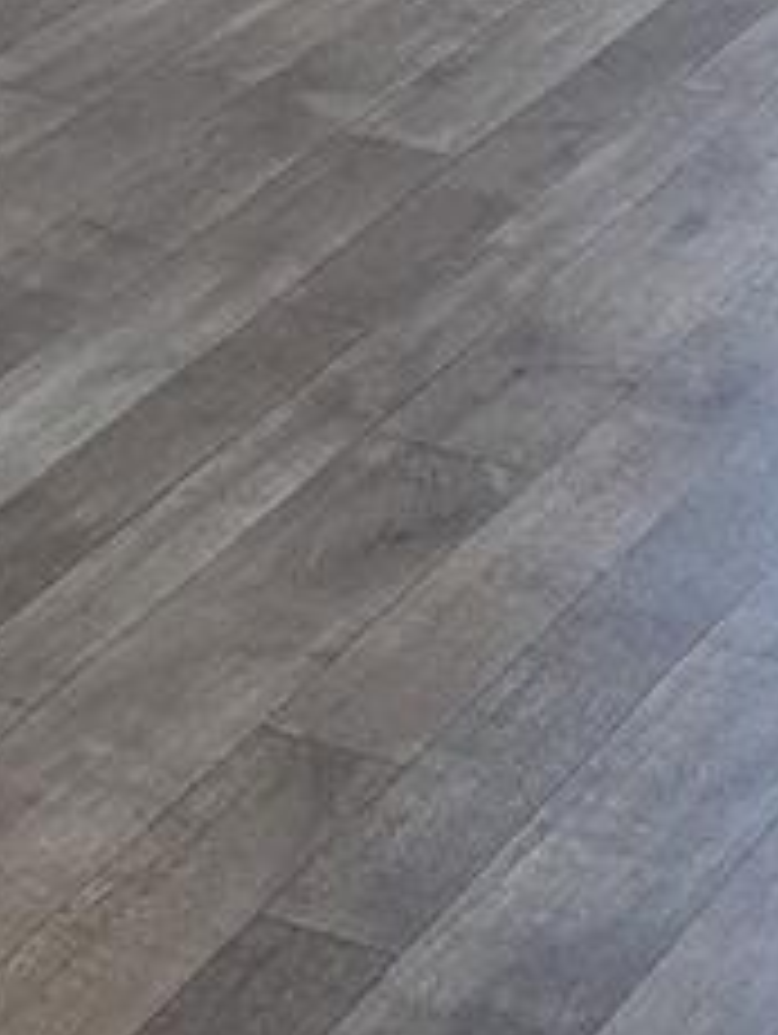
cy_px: 81
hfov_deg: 11.6
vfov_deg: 15.5
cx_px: 985
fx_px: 3739
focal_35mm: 125
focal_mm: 5.23
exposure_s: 1/60
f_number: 1.8
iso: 125
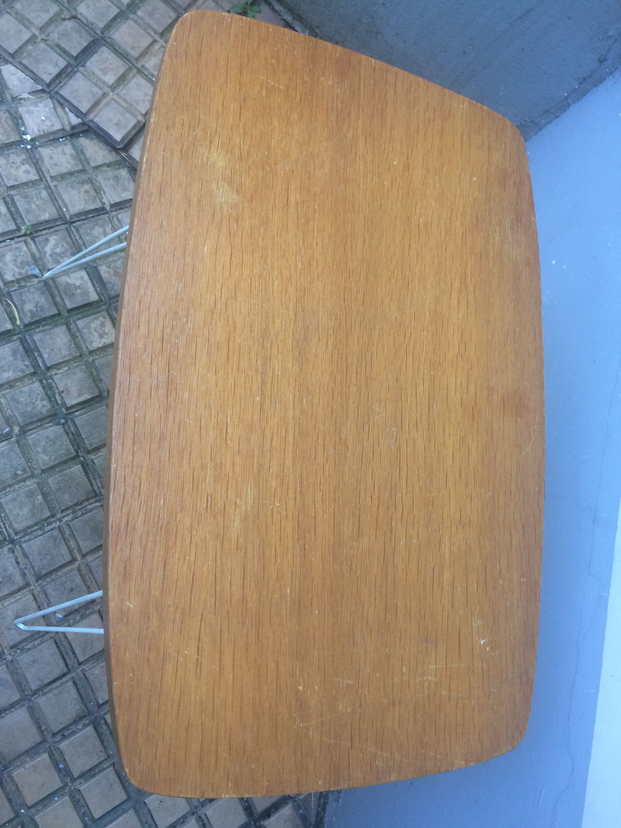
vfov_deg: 61.7
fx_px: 694
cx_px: 310
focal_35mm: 29
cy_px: 414
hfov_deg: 48.2
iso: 40
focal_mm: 4.15
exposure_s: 1/33
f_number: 2.2
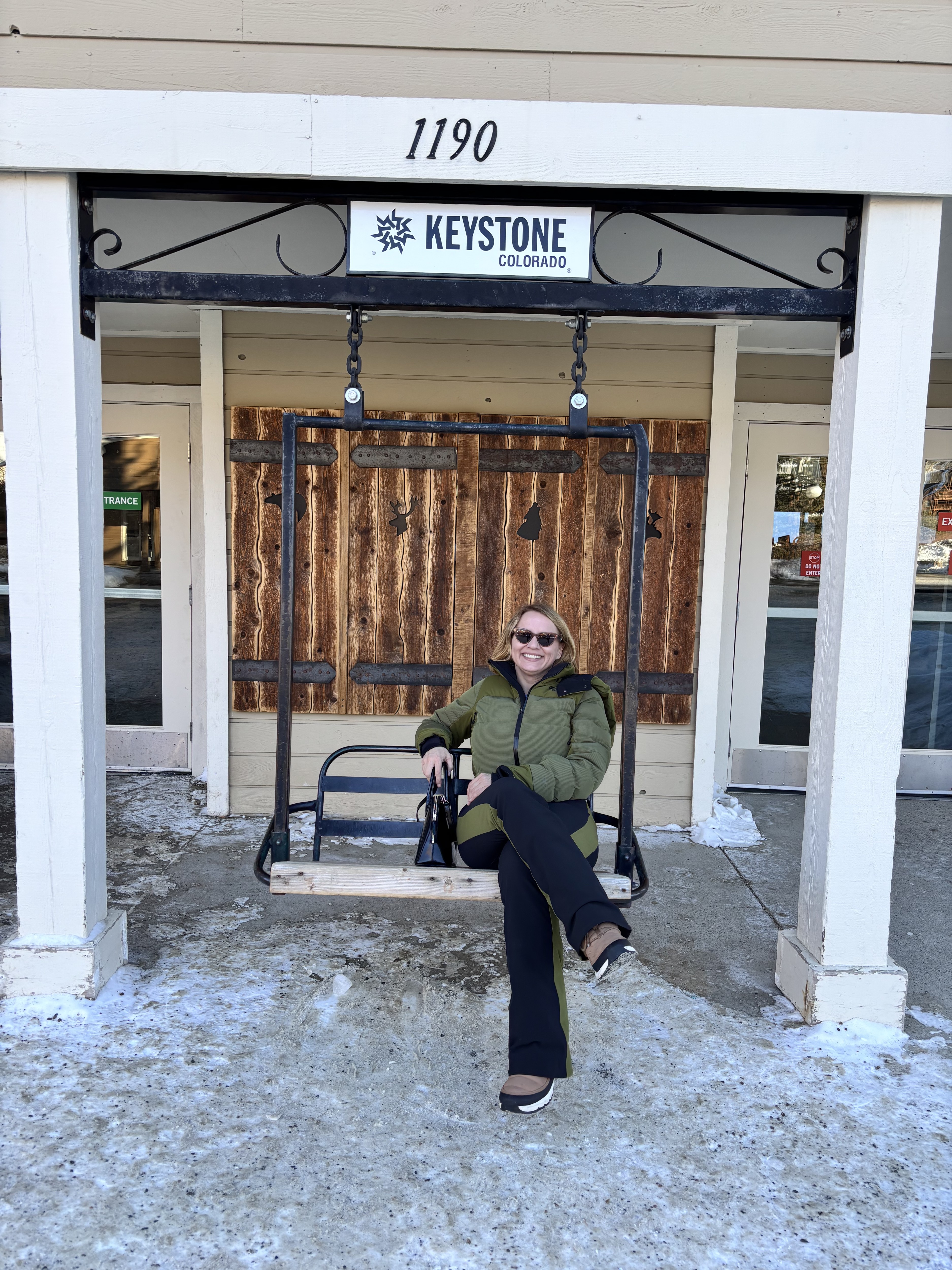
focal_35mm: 26
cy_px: 635
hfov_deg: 53.1
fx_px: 953
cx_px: 476
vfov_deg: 67.3
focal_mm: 5.96
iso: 40
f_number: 1.6
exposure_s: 1/197
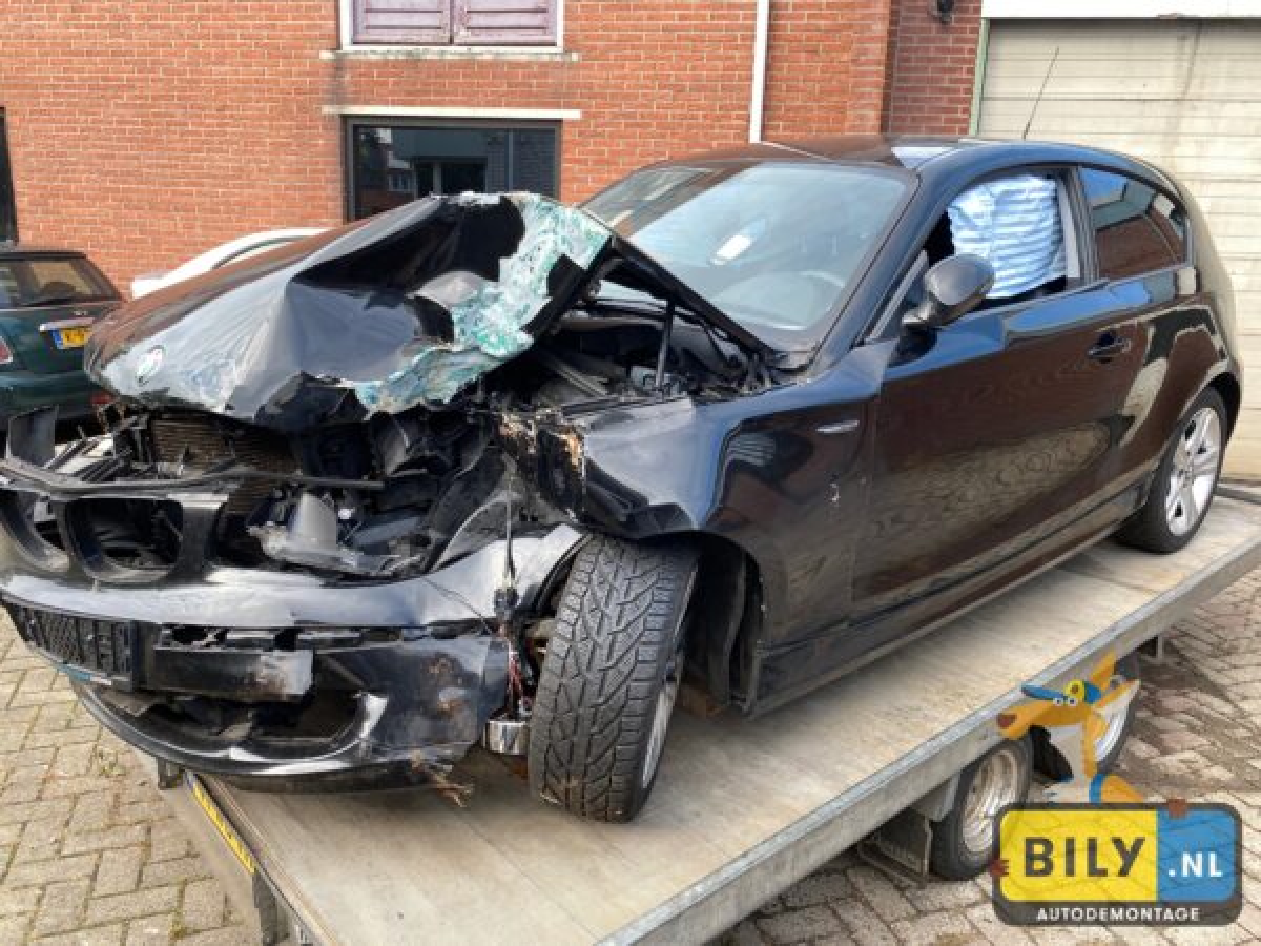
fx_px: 947
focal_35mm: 26
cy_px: 473
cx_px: 630
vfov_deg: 53.1
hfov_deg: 67.3
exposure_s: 1/318
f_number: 1.8
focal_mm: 4.25
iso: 32
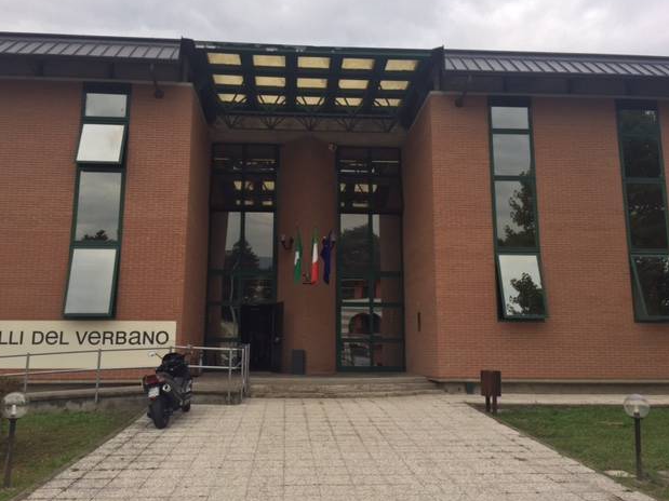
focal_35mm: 30
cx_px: 329
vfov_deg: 46.8
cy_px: 245
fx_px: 580
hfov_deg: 60.0
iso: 32
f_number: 2.2
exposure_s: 1/476
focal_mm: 4.15
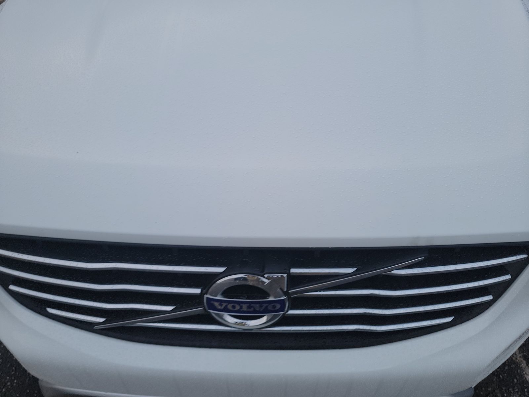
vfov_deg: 56.8
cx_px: 264
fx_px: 367
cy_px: 198
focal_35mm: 24
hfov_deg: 71.6
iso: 112
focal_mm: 6.7
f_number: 1.8
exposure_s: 1/59
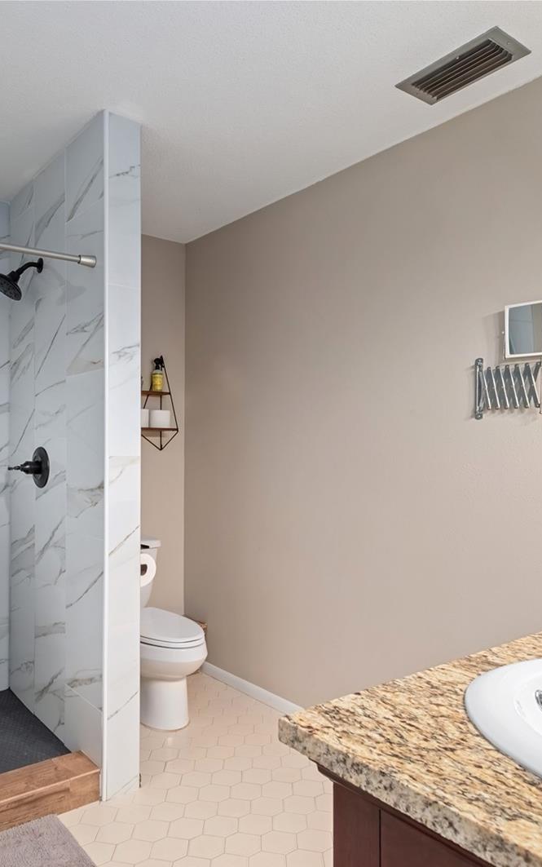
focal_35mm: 23
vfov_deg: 77.1
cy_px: 434
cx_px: 117
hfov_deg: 50.2
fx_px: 543
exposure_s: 1/1.67
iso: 250
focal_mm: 10
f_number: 9
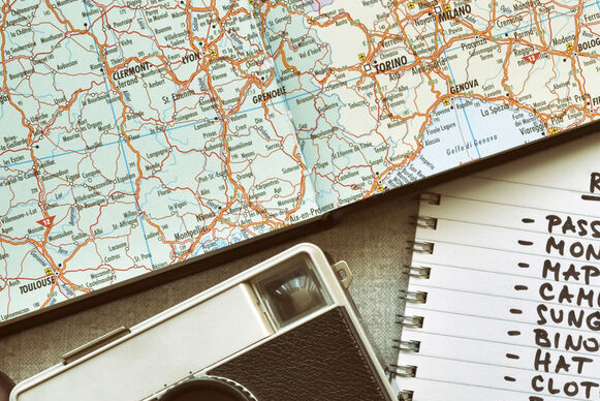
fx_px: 2551
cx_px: 694
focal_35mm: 153
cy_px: 301
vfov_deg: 9.0
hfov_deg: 13.1
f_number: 6.3
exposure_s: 1/160
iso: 800
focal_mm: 55
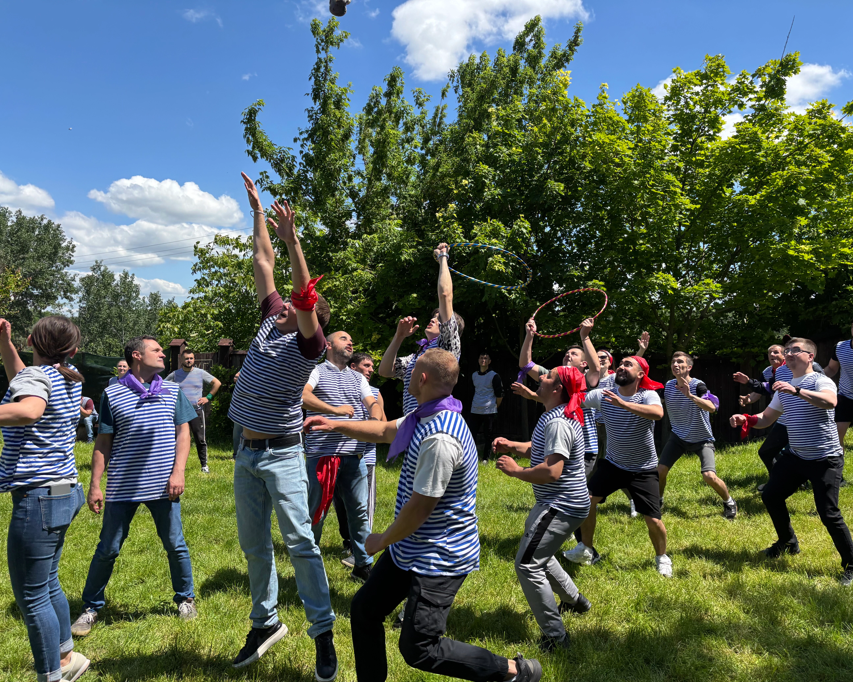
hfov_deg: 62.2
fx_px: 707
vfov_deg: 51.5
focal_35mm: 28
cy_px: 353
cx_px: 431
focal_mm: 5.96
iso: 50
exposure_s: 1/1616
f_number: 1.6
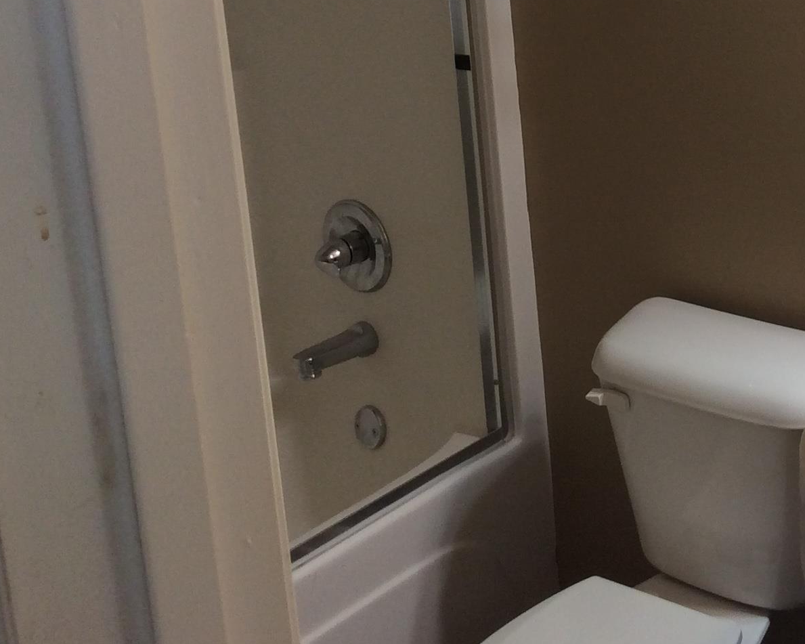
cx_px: 819
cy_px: 6
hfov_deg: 26.3
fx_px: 1620
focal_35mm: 68
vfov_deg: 21.7
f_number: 2.4
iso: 32
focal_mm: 3.3
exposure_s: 1/24
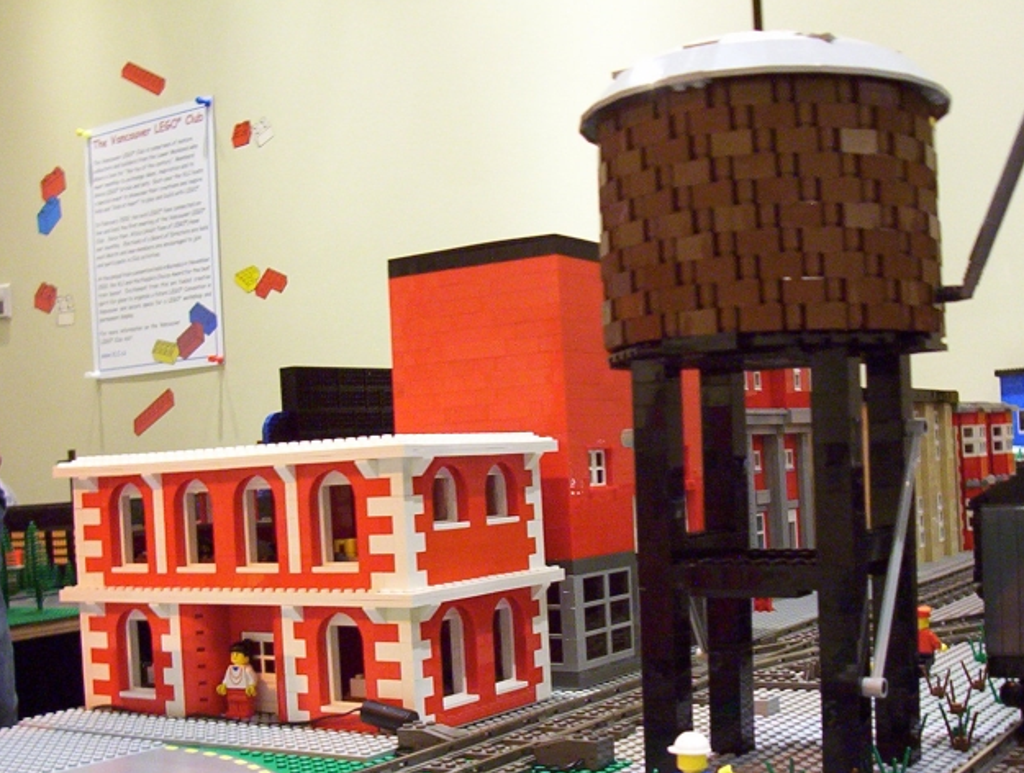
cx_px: 573
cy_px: 473
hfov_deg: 34.8
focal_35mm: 55
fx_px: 1631
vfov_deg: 26.6
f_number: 2.73
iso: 200
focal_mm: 5.77
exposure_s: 1/8
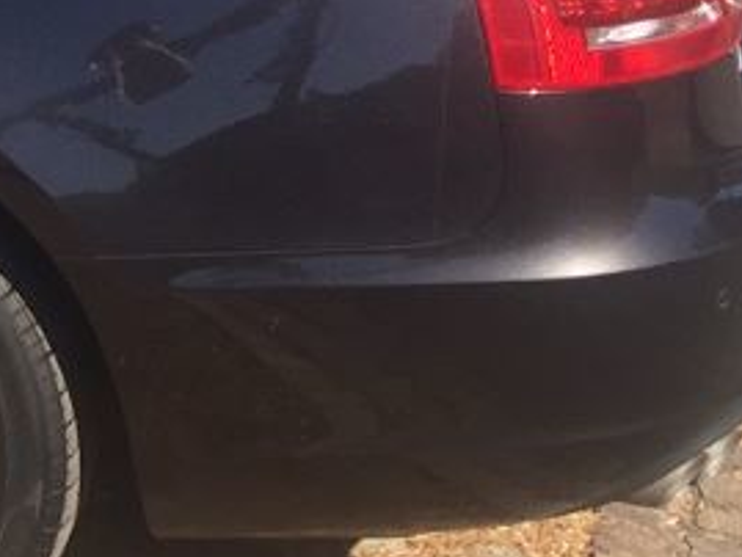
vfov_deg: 10.5
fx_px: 2959
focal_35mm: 138
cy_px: -138
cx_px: -803
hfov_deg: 12.4
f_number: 2.2
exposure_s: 1/1099
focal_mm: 4.15
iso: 32
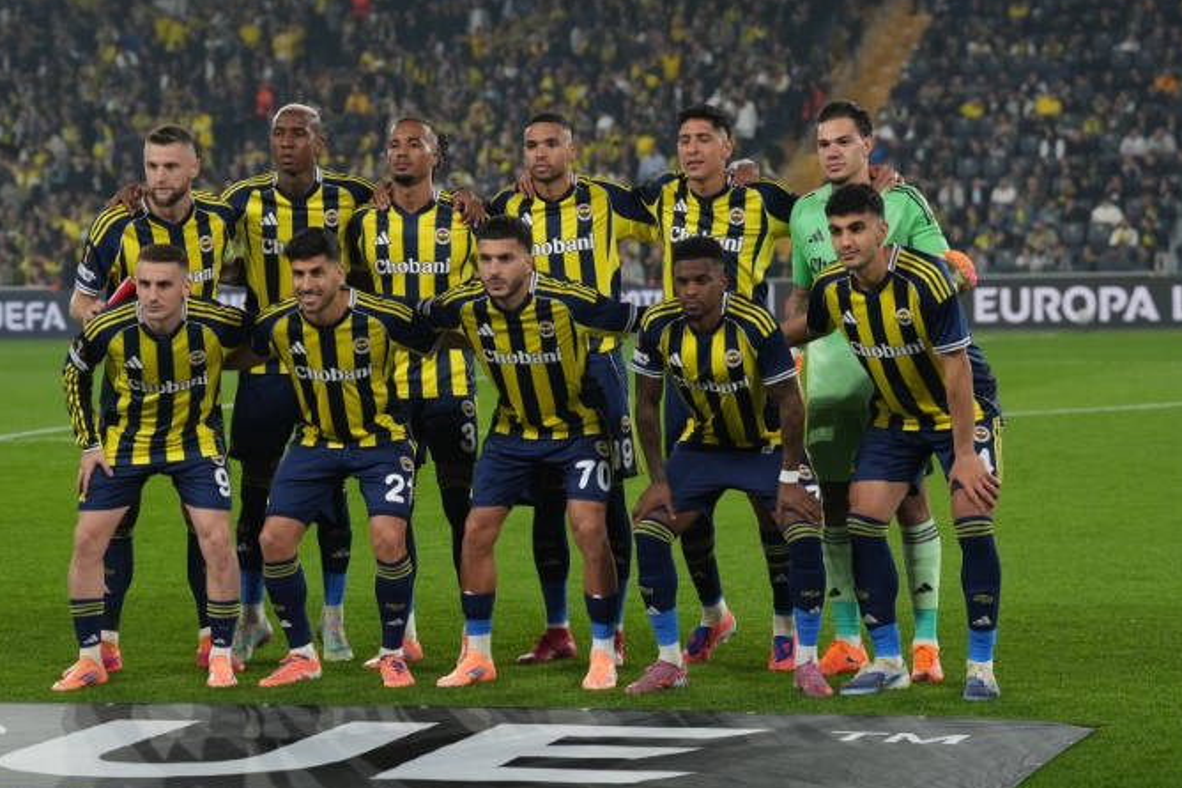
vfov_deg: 11.1
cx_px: 563
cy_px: 375
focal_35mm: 124
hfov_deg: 16.5
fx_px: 4070
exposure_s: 1/1000
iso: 2000
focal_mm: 115
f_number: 4.5
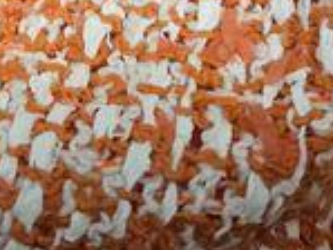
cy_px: -324
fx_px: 1165
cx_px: 11
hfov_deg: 16.0
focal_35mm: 121
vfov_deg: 10.7
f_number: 1.8
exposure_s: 1/100
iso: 100
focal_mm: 5
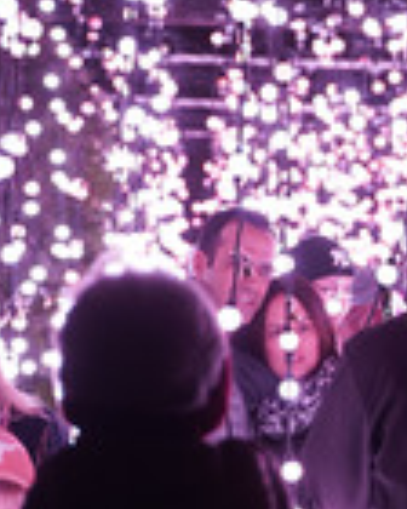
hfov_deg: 8.7
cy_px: 389
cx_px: 634
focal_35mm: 172
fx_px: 2590
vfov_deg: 11.2
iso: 1600
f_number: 2.8
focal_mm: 57
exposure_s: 1/50
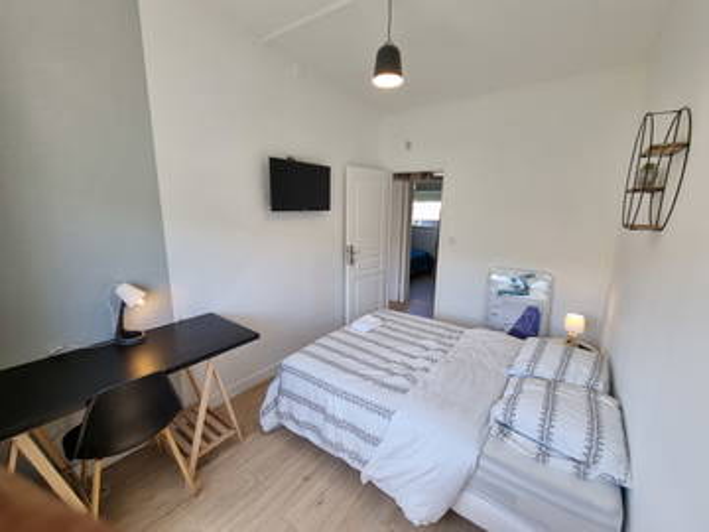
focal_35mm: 13
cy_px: 266
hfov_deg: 106.2
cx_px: 354
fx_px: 266
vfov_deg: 89.9
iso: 50
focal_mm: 2.2
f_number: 2.2
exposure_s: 1/100
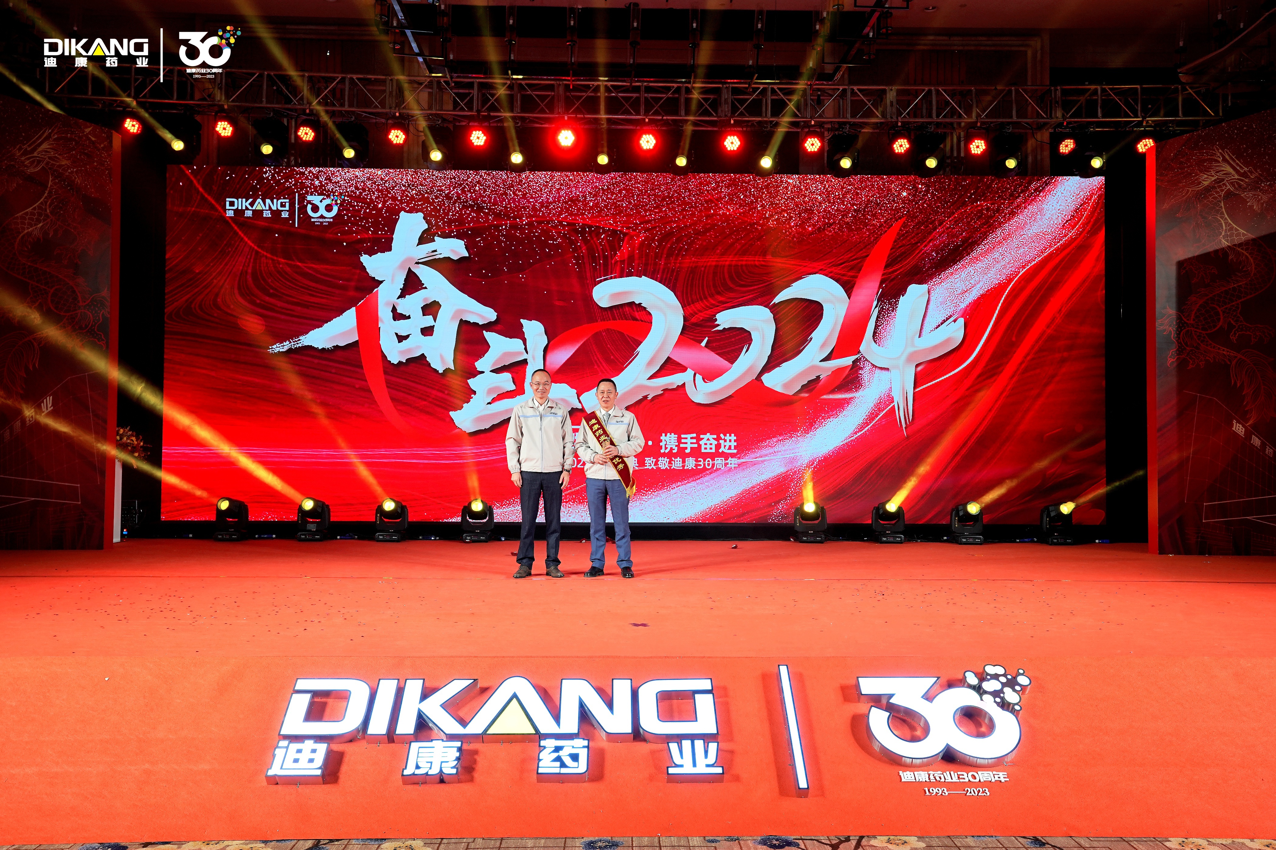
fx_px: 1028
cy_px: 425
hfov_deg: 63.7
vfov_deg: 45.0
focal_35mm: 29
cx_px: 638
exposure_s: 1/80
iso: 800
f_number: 6.3
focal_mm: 29
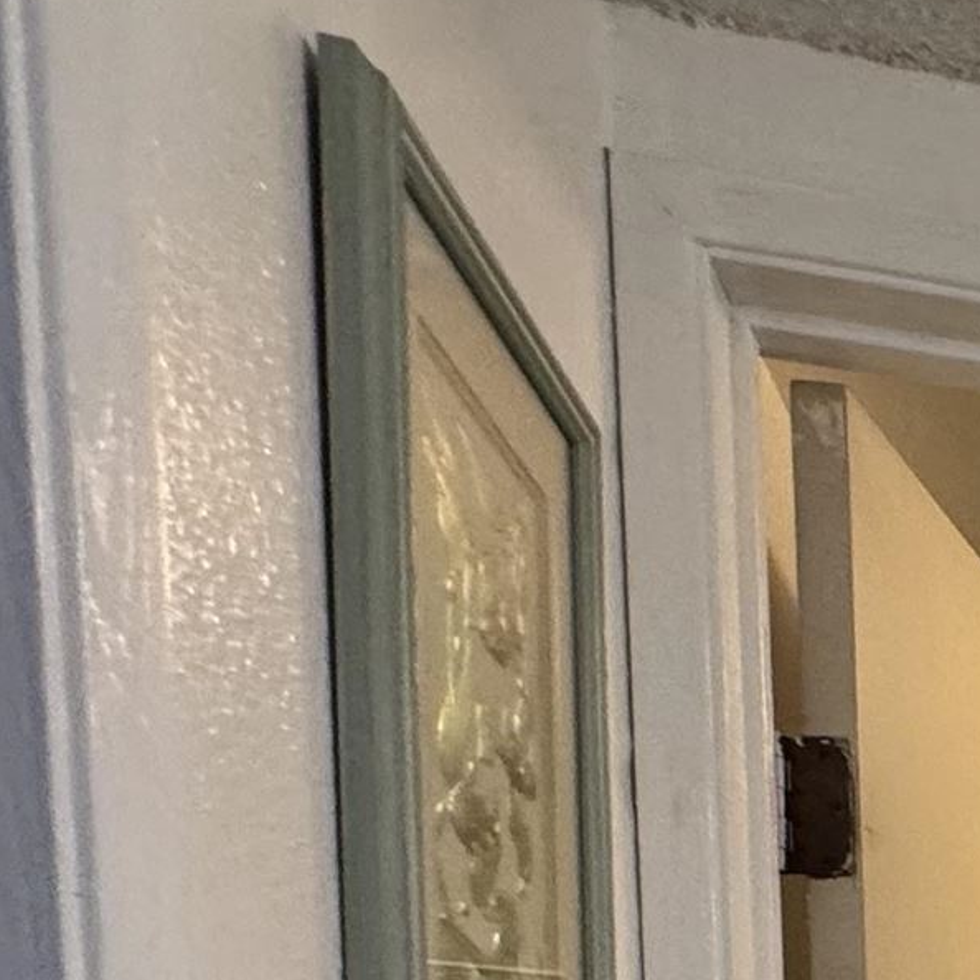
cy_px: 1614
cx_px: 2029
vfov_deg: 21.0
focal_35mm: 64
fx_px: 2050
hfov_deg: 17.6
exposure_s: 1/60
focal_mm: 2.22
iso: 200
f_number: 2.2
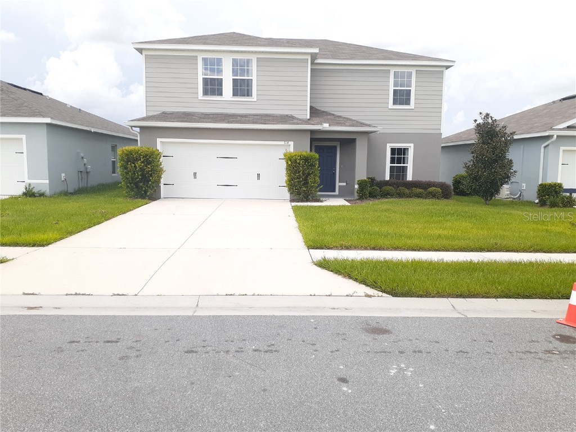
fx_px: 449
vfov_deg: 51.4
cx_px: 288
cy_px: 216
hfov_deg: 65.3
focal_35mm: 27
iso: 40
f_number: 1.9
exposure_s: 1/722
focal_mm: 3.6
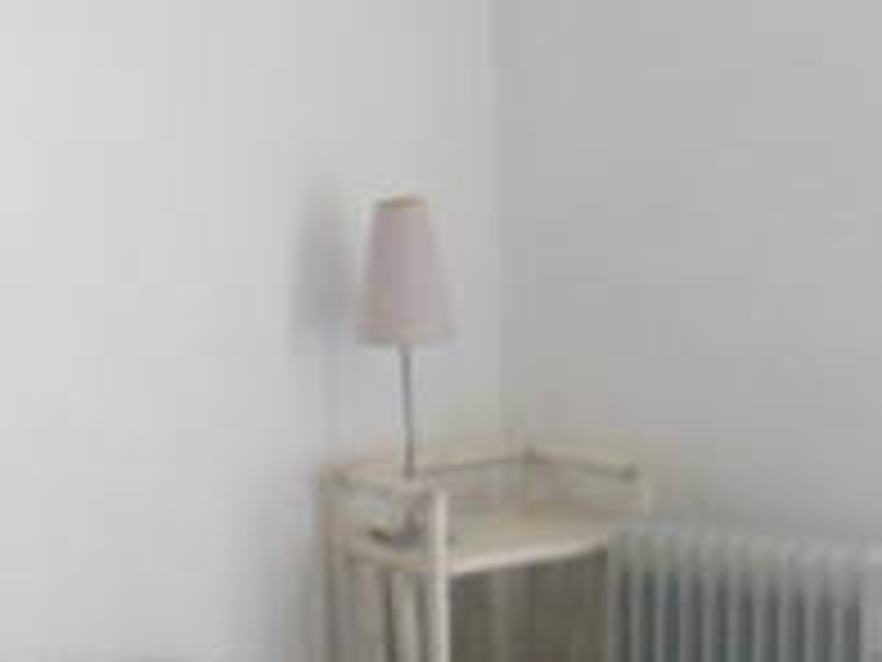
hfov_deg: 18.6
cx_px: -135
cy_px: 608
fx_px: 2573
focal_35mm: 101
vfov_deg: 14.5
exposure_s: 1/5
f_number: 3.5
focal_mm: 4.5
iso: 800
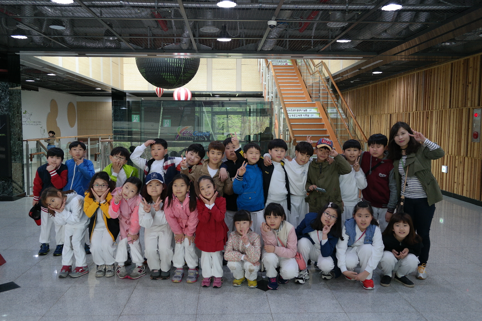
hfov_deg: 61.9
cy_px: 160
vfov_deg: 43.6
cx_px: 241
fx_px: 402
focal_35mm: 30
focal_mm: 20
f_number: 3.5
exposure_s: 1/40
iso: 400
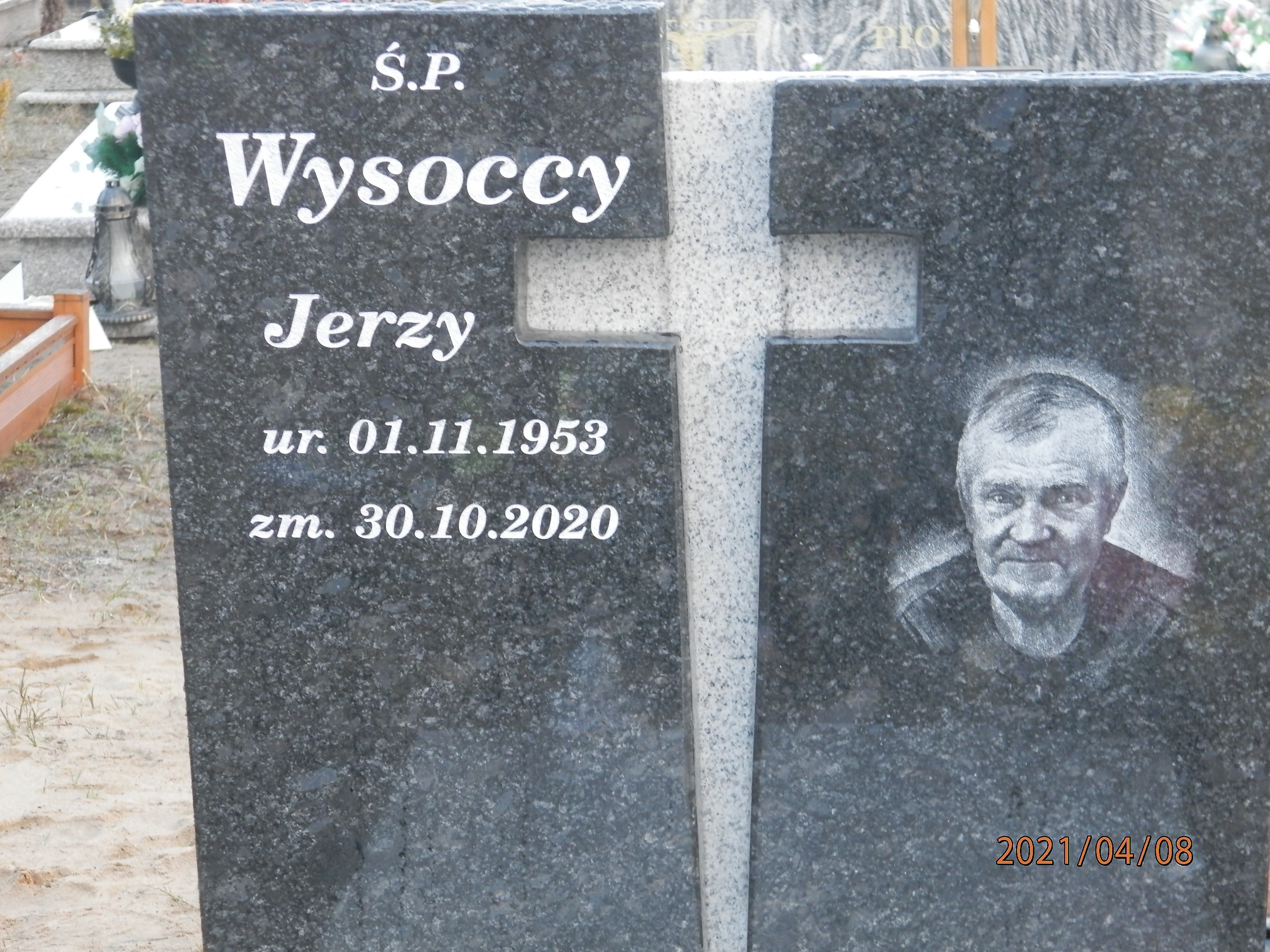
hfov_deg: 18.5
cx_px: 635
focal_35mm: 106
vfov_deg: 14.0
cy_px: 476
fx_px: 3889
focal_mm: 19
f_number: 4.5
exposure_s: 1/15
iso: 200
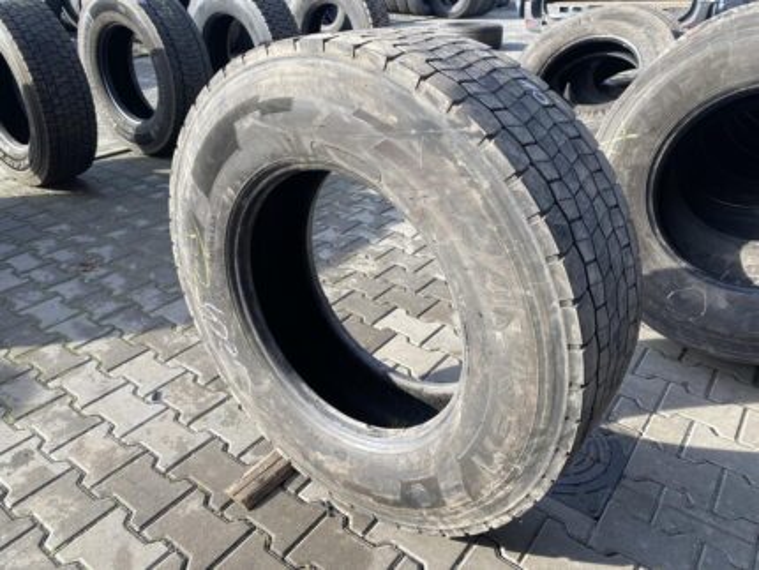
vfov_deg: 53.1
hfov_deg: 67.3
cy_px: 285
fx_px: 570
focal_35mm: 26
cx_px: 380
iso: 32
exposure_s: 1/473
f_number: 1.8
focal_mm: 4.25
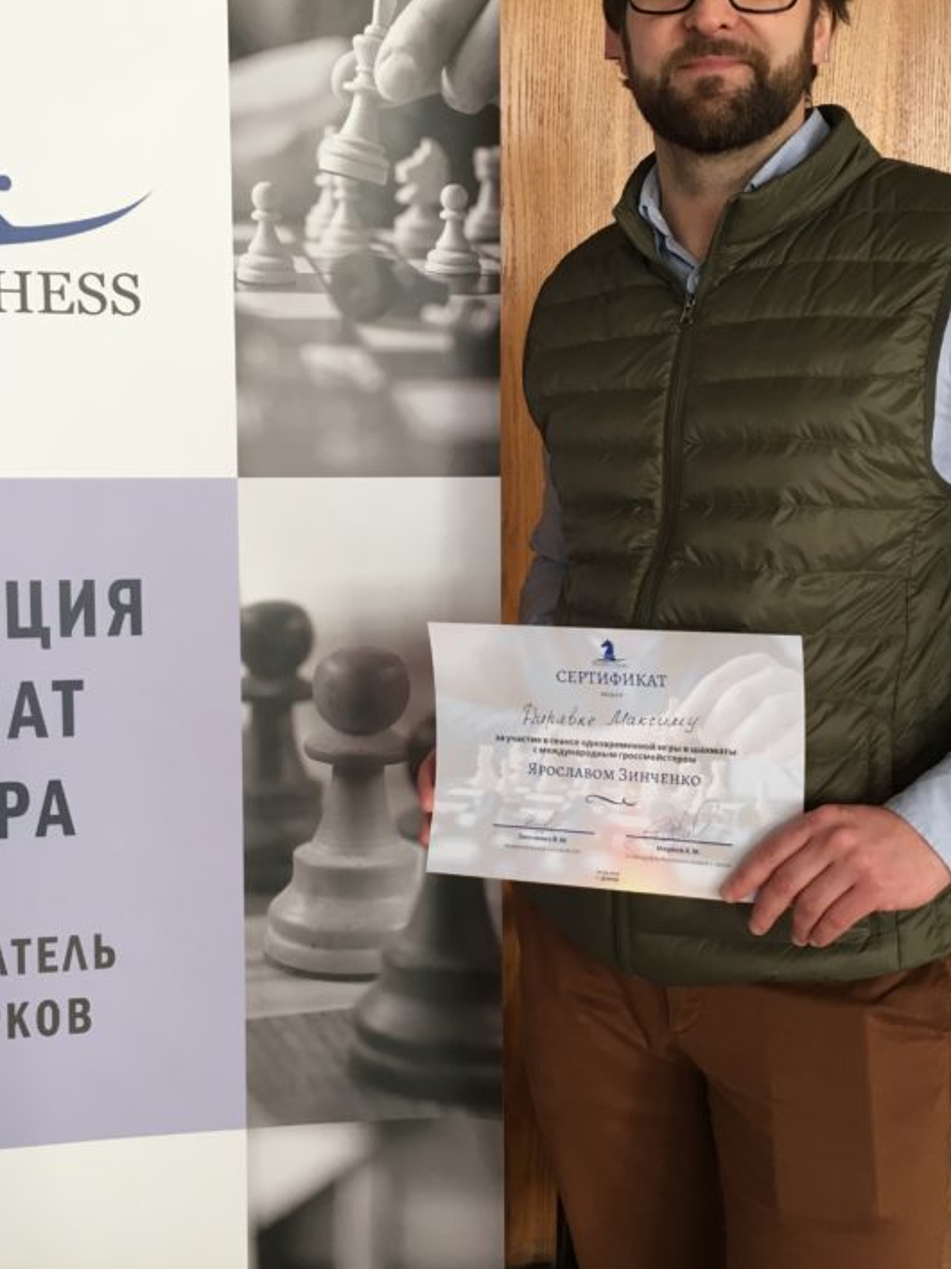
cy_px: 601
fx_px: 1502
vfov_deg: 45.8
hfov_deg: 35.1
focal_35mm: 41
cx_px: 495
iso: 80
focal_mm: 4.15
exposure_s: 1/33
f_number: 2.2
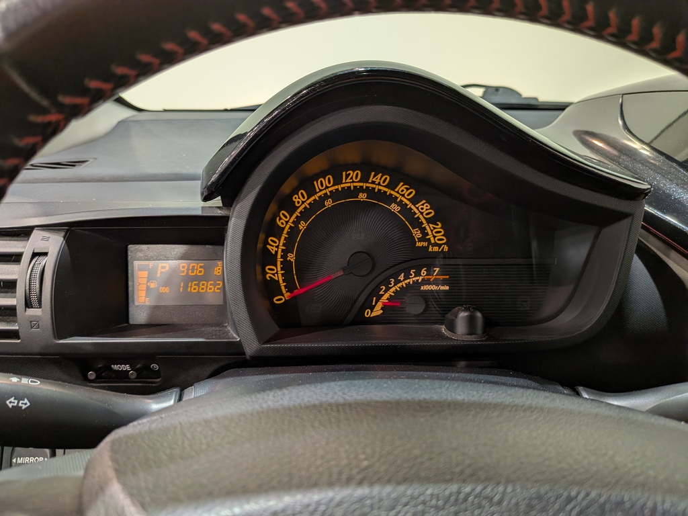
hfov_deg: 71.6
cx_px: 344
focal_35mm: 24
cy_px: 258
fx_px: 477
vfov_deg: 56.8
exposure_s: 1/30
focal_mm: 4.53
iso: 52
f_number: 1.7
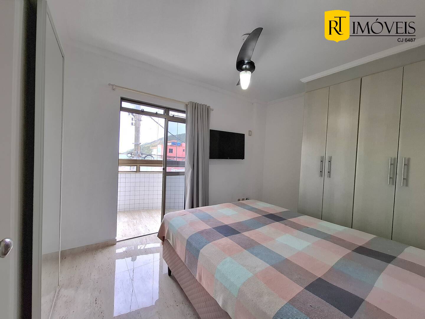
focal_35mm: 13
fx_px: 160
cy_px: 160
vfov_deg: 89.9
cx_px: 212
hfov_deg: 106.2
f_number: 2.2
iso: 40
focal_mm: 1.74
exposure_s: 1/60.2
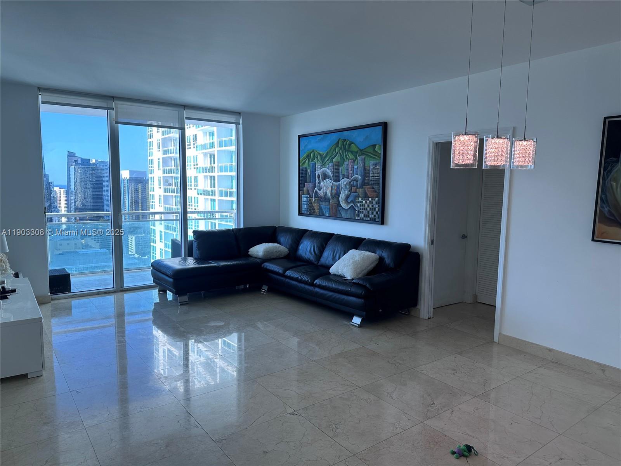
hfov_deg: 71.6
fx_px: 431
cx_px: 310
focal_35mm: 24
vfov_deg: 56.8
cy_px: 233
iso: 80
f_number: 1.78
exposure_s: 1/452
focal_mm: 6.86
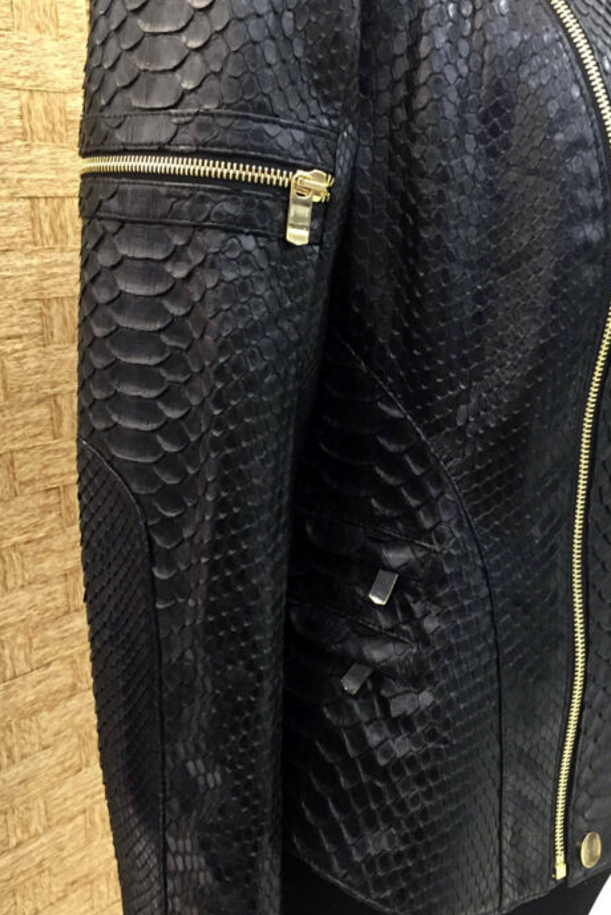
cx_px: 365
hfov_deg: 37.7
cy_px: 486
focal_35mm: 35
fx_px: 890
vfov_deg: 54.4
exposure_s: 1/35
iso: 250
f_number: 2.2
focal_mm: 4.15
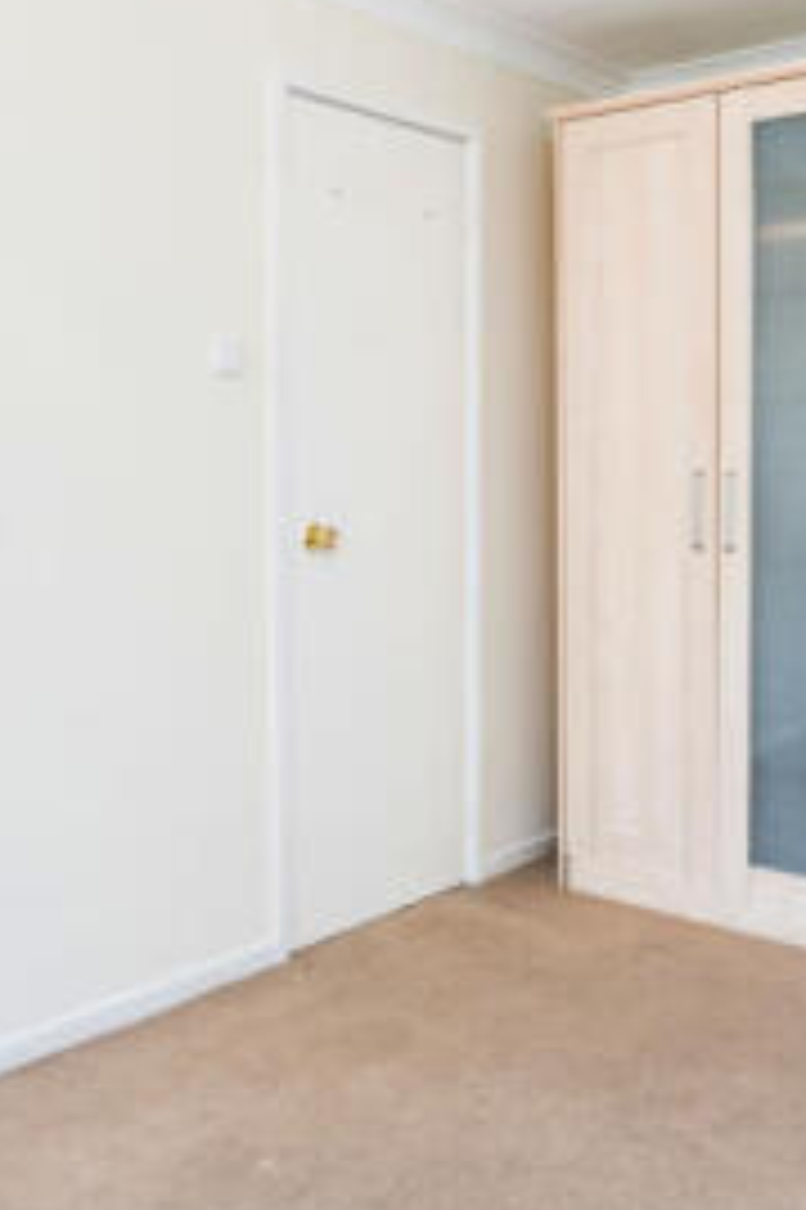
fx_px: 1311
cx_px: 313
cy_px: 488
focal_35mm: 39
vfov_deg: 49.3
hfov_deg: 34.0
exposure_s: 1/2.5
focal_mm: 16
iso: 160
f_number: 8
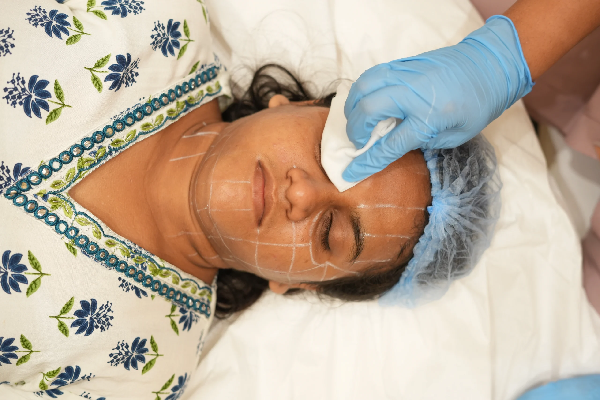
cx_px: 300
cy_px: 200
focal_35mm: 50
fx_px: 833
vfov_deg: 27.0
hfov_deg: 39.6
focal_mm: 50
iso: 640
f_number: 3.2
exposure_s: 1/100
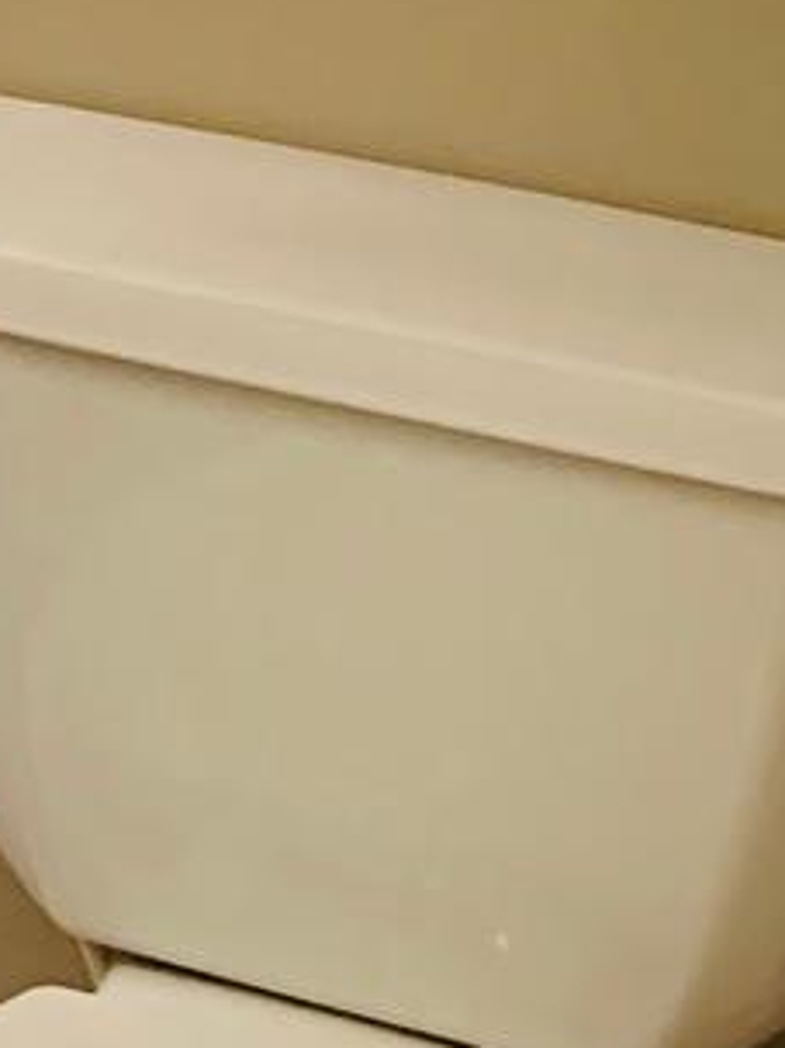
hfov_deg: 10.0
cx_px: -1041
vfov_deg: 13.2
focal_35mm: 132
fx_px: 3994
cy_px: -965
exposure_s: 1/60
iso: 250
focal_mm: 4.25
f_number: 1.8
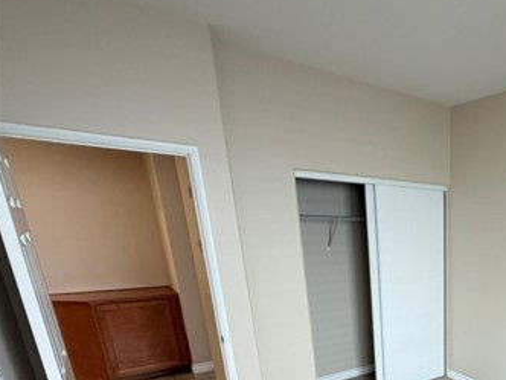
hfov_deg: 54.5
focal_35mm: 27
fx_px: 395
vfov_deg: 46.3
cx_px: 479
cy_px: 343
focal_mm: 2.22
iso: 320
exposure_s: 1/121
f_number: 2.2
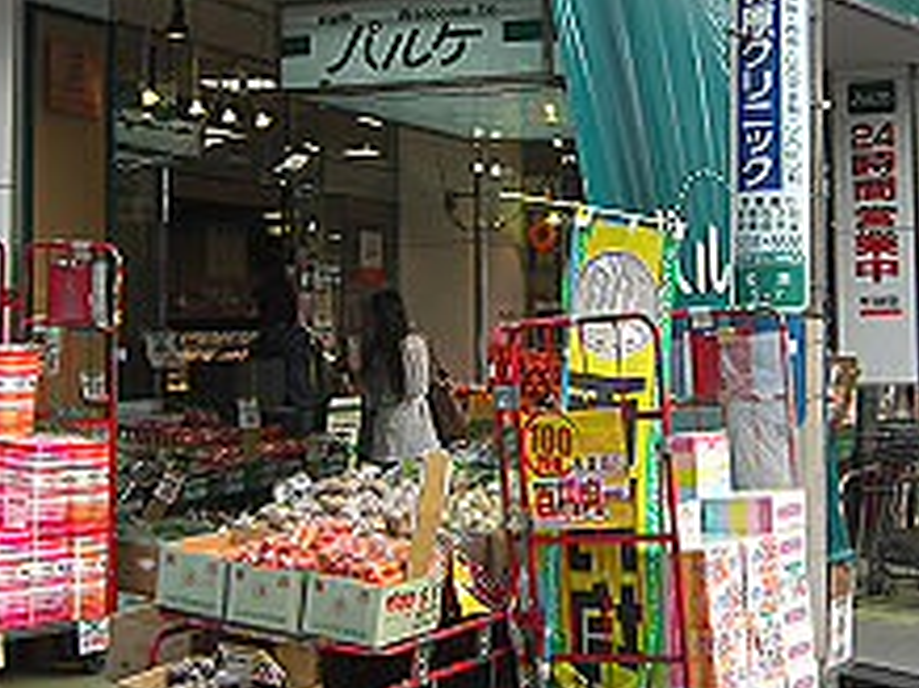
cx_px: 592
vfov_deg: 18.7
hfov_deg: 24.9
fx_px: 2070
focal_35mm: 78
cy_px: 162
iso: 80
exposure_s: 1/250
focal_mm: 7.9
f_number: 2.8
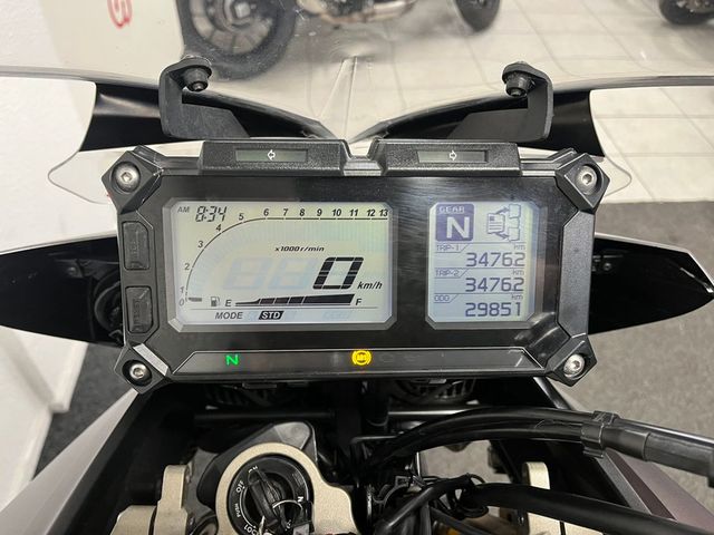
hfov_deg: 67.3
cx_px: 357
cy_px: 268
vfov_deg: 53.1
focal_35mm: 26
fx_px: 536
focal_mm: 5.1
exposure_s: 1/49
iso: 250
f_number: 1.6
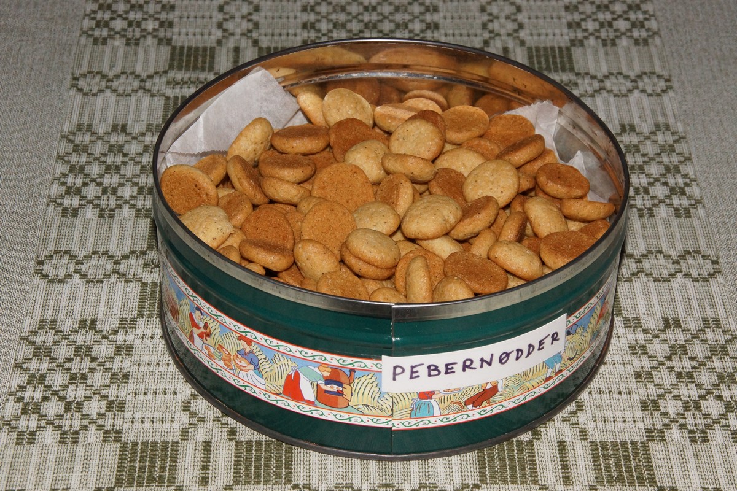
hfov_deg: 22.6
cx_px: 368
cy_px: 246
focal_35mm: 90
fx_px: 1842
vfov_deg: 15.2
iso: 1600
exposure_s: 1/60
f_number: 14
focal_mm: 60
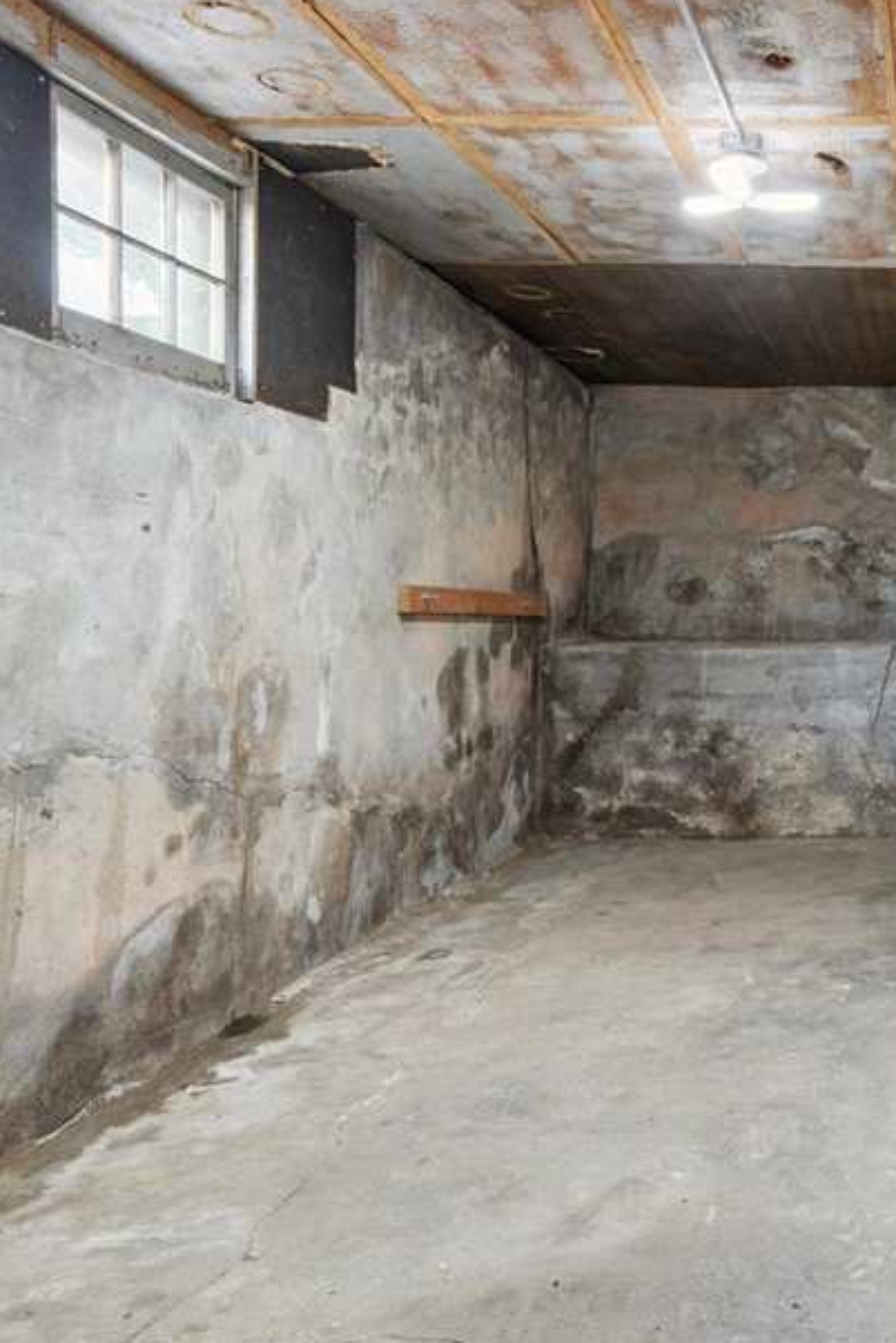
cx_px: 849
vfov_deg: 55.7
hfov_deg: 35.9
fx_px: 1268
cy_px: 639
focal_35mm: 34
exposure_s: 1/13
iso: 1250
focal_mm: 16
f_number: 8
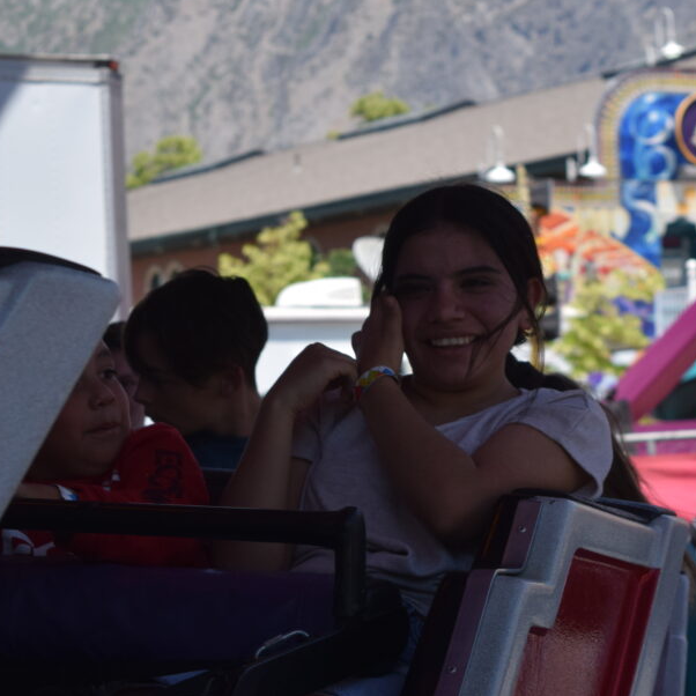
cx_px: 425
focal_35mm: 140
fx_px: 3181
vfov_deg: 12.5
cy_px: 339
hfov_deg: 12.5
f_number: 6.3
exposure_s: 1/1600
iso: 400
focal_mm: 55
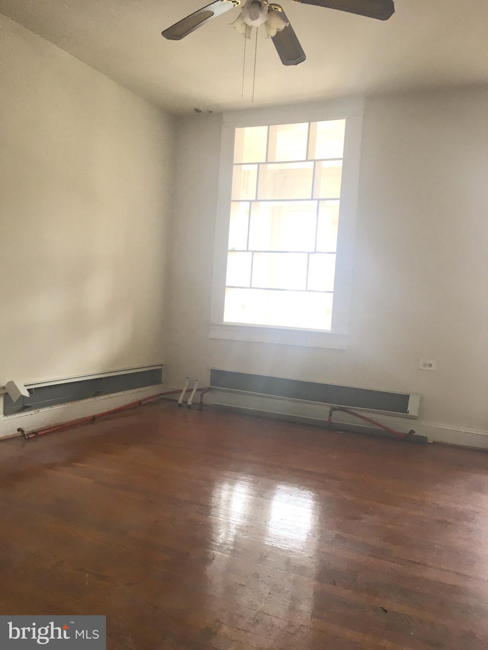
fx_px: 545
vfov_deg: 61.7
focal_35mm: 29
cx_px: 244
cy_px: 325
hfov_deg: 48.2
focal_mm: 4.15
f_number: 2.2
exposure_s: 1/30
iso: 32
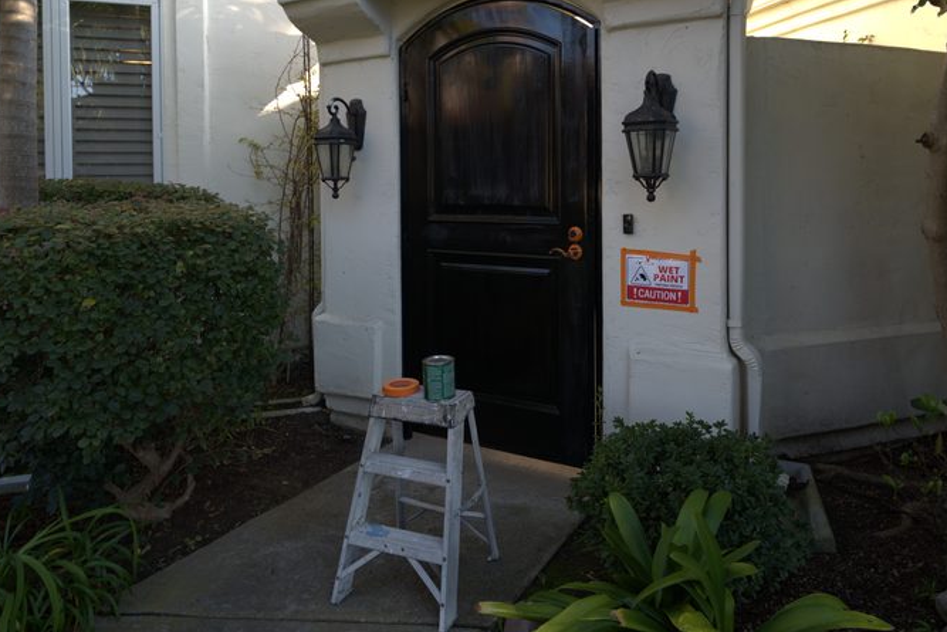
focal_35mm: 24
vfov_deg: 51.9
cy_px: 199
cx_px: 532
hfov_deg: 73.4
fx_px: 631
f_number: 4
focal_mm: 16
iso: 400
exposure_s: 1/160
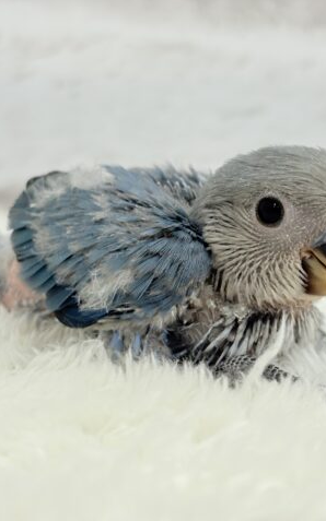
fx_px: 1052
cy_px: 260
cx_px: 172
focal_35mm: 74
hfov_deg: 17.6
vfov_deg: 27.9
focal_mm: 5.96
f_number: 1.6
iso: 64
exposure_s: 1/100
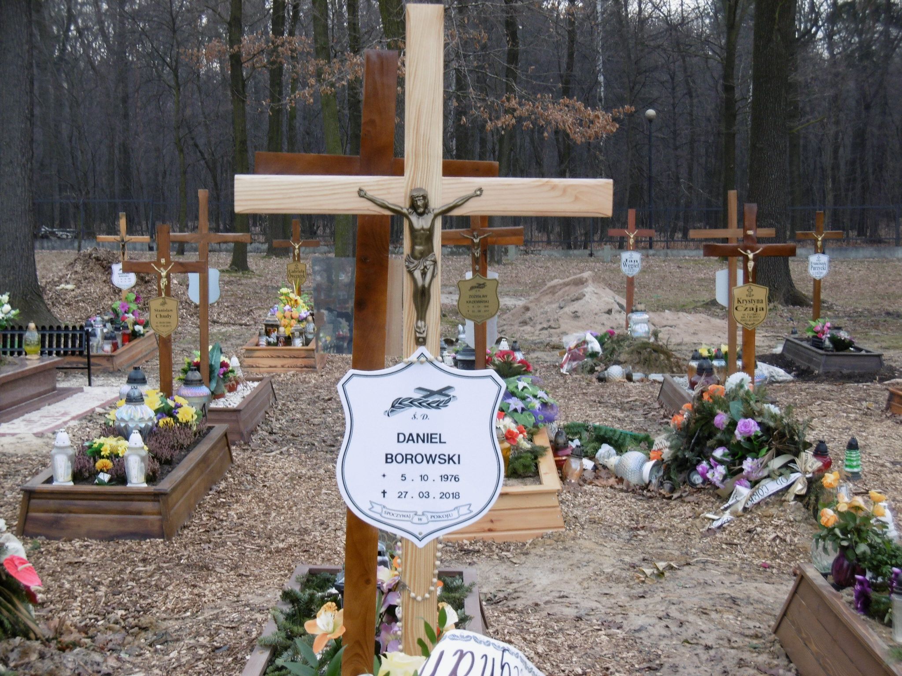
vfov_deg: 24.8
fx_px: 1537
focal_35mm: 59
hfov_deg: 32.7
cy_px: 338
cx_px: 451
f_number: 4.2
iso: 100
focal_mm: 10.5
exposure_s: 1/60
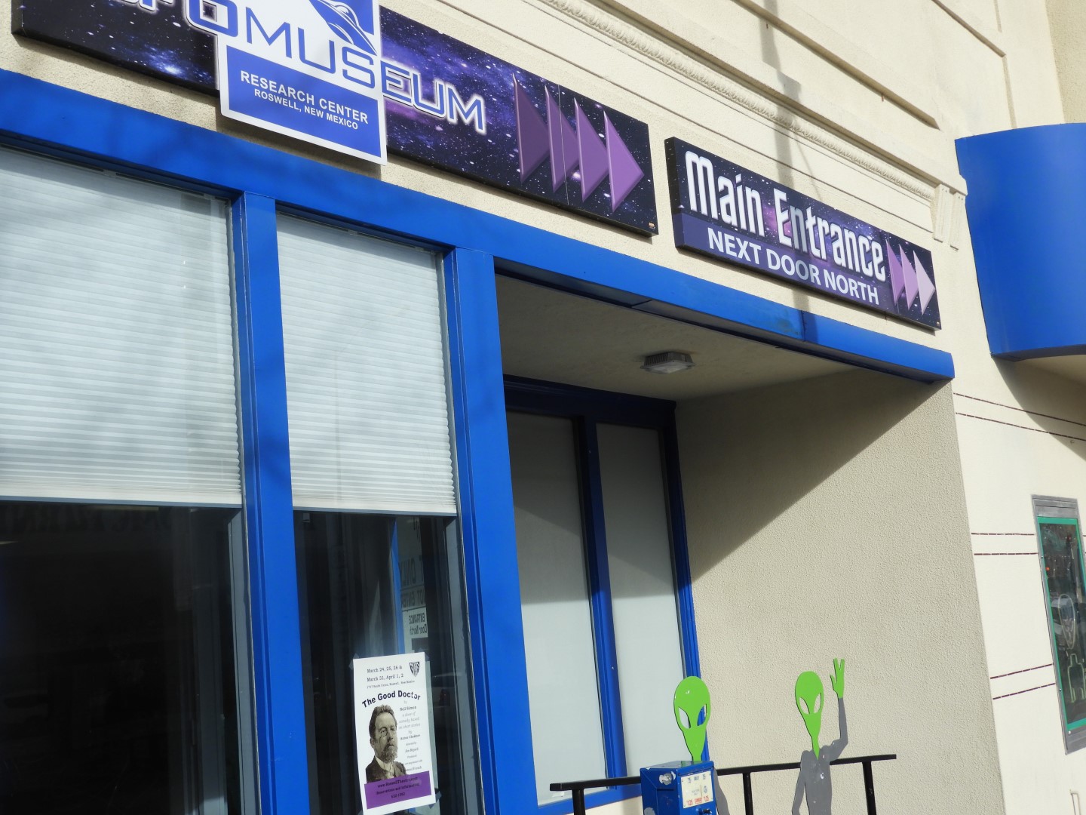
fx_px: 1412
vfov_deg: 32.2
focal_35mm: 45
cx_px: 543
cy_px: 408
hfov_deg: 42.1
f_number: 4
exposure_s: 1/1000
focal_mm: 8.1
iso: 100
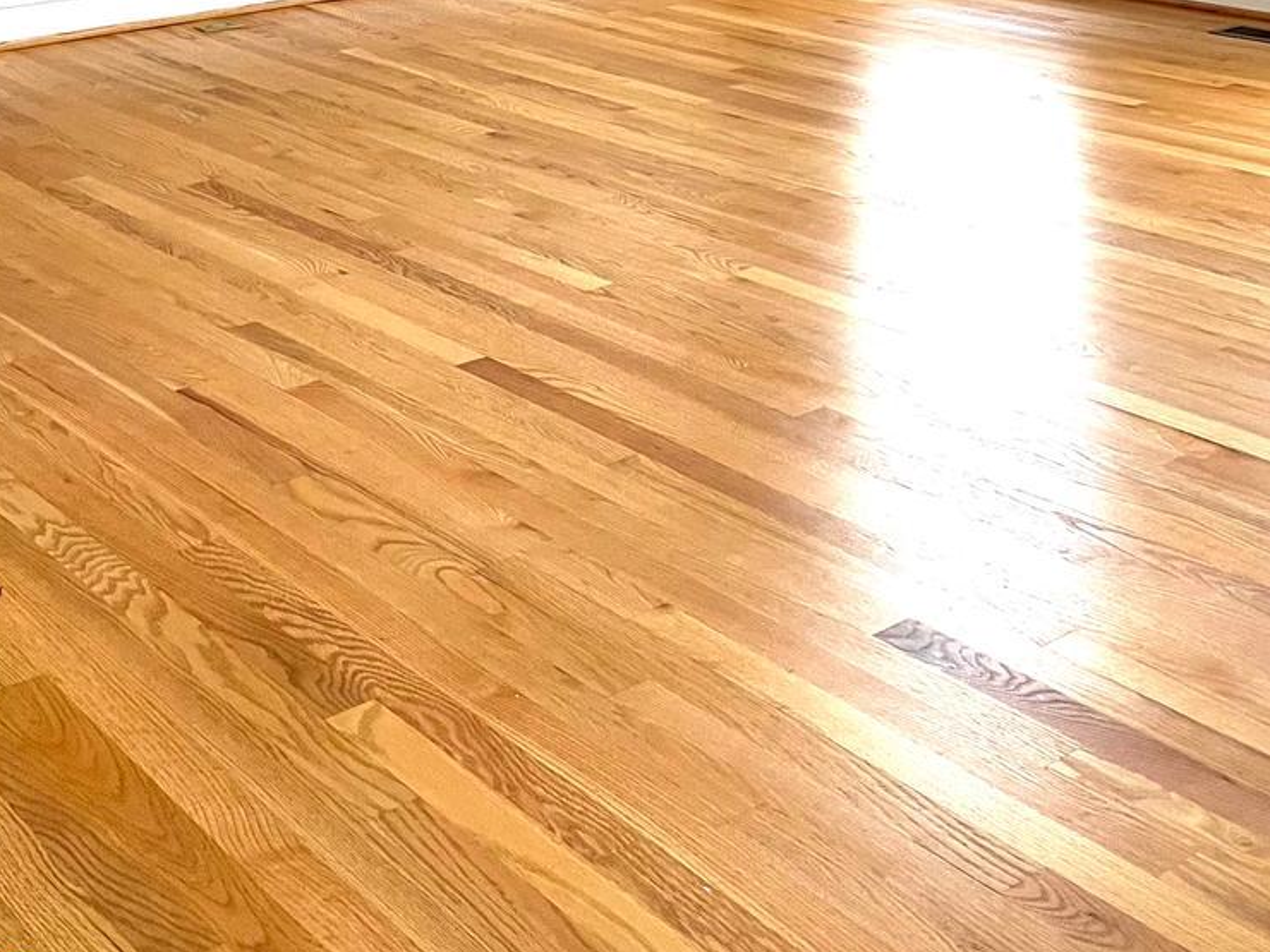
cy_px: -221
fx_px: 1981
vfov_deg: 24.3
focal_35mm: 54
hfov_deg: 35.5
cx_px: 584
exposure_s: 1/91
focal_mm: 5.7
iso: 125
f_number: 1.5
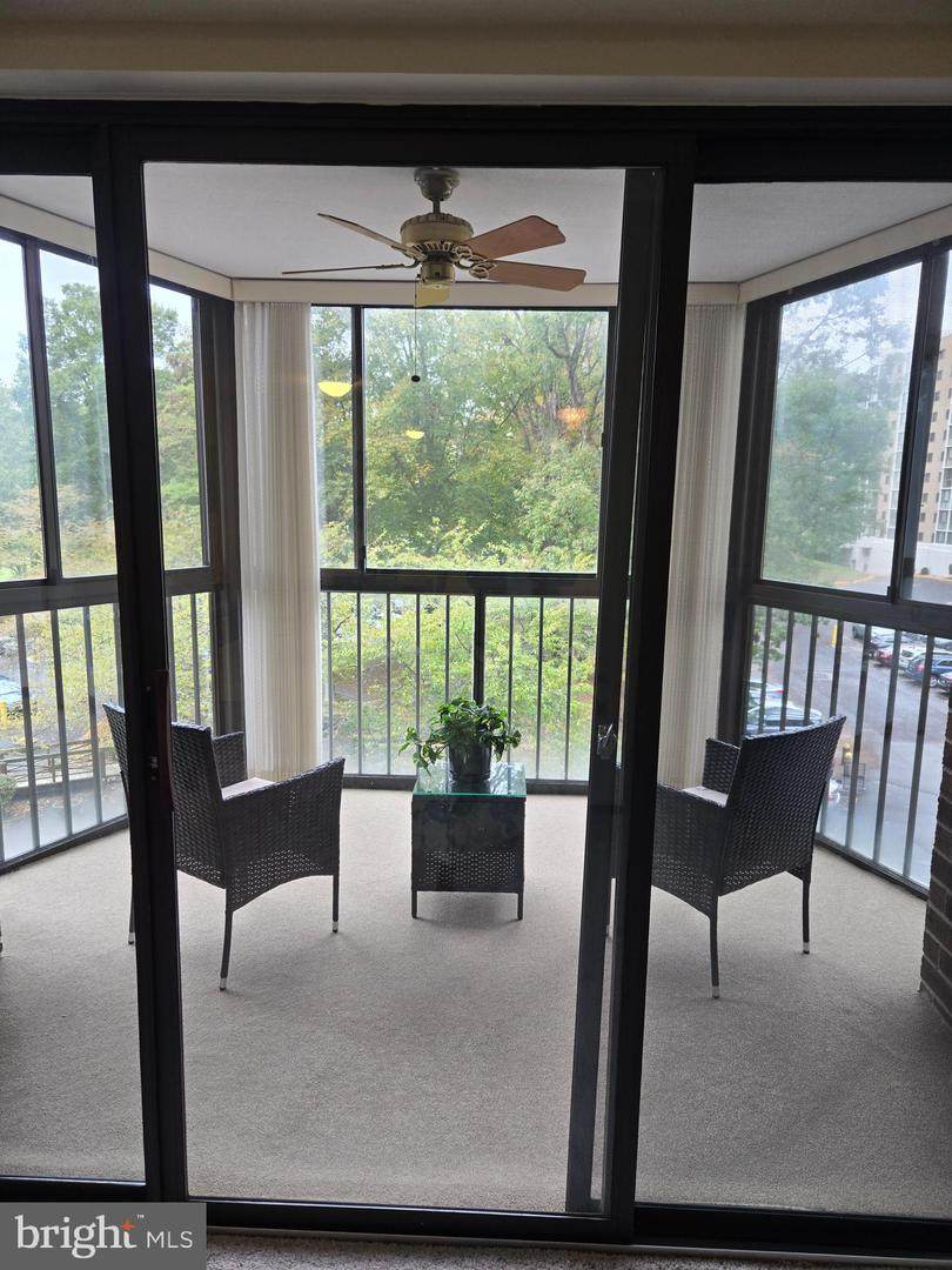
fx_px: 843
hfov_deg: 58.9
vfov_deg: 73.9
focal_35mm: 23
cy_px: 635
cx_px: 476
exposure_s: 1/120
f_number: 1.8
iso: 50
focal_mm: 5.4
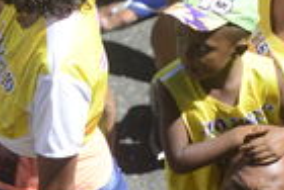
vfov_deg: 1.7
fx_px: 6593
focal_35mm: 834
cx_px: 205
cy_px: 77
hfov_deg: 2.5
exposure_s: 1/4000
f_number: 3.2
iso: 400
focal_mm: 160
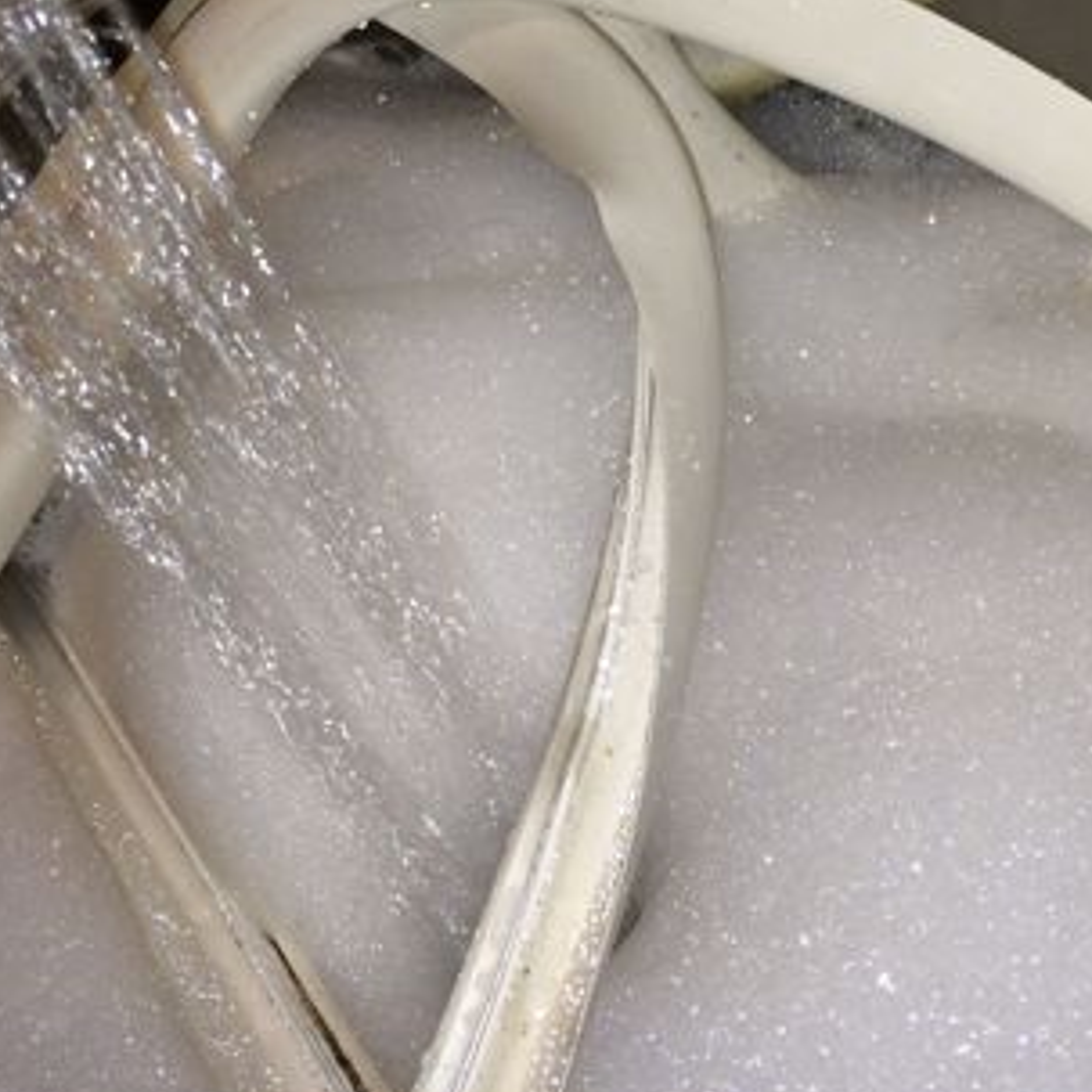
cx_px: 786
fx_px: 1999
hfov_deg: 30.2
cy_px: 339
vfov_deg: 30.3
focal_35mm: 56
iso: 32
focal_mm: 4.12
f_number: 2.2
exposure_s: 1/69
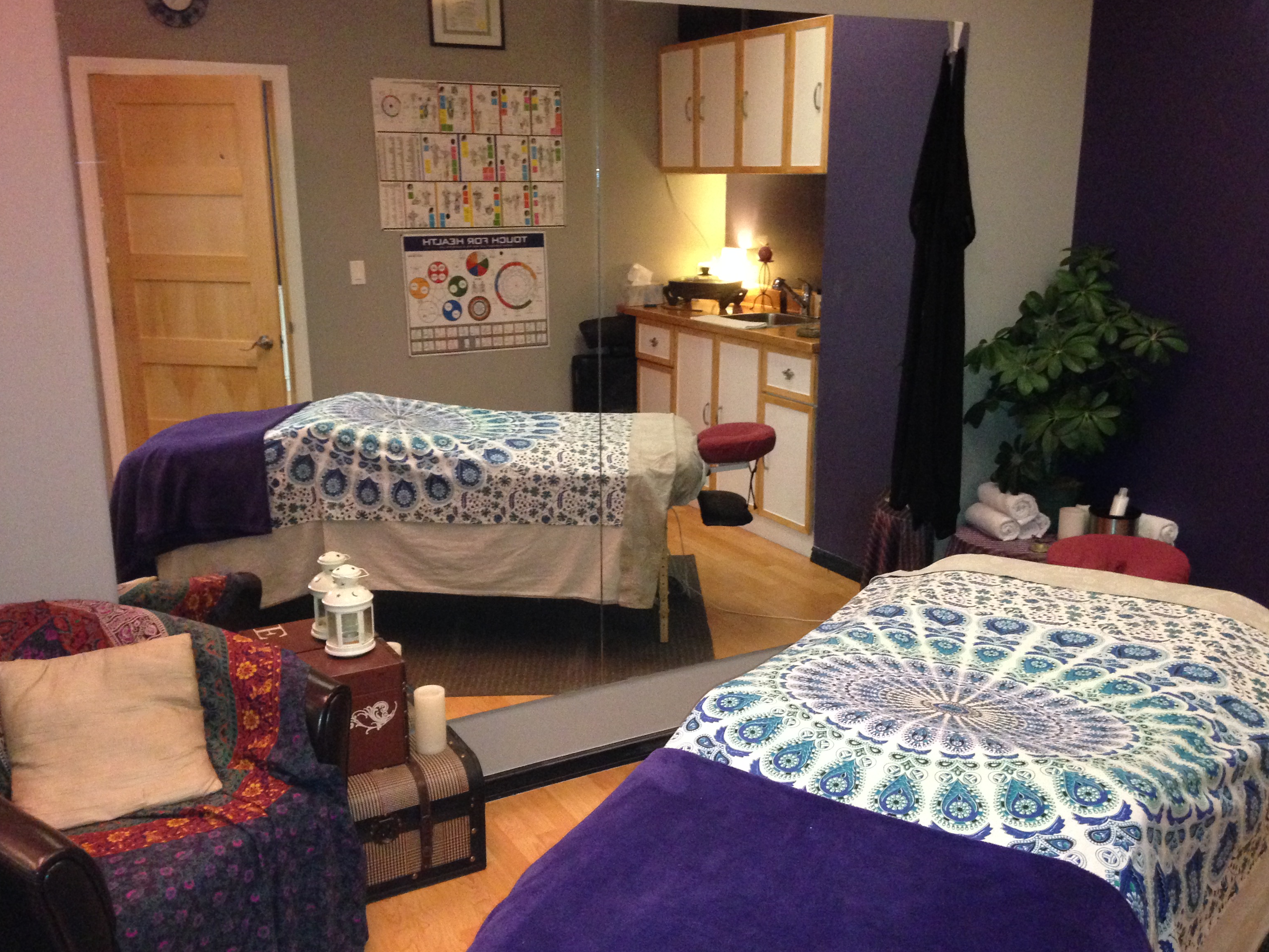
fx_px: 1283
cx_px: 636
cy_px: 474
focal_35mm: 35
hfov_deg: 52.6
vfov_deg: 40.7
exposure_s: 1/16
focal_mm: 4.12
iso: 500
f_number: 2.4
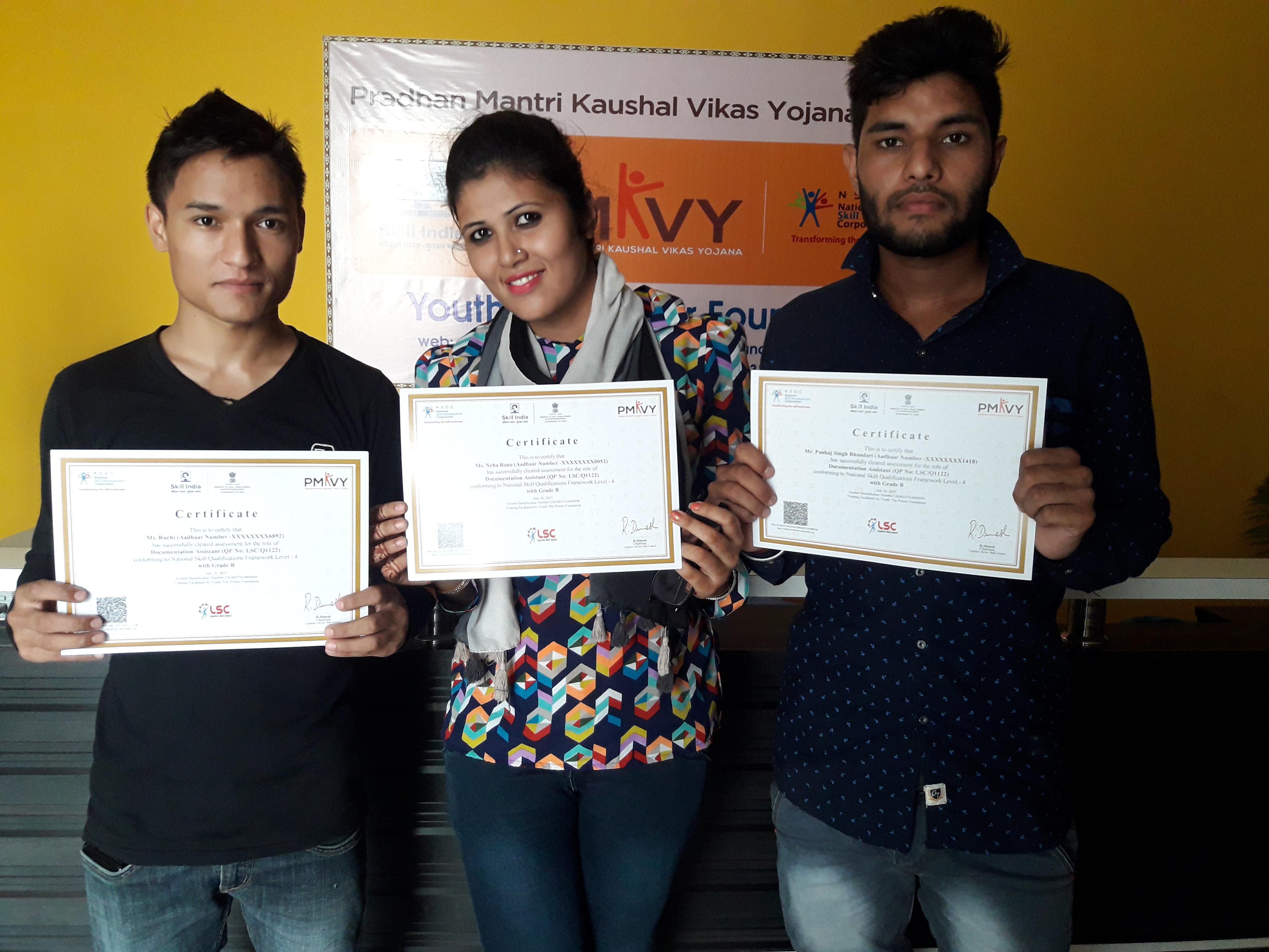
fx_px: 1026
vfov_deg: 49.7
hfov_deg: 63.4
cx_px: 634
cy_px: 476
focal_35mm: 28
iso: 200
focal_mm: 3.7
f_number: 1.9
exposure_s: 1/50
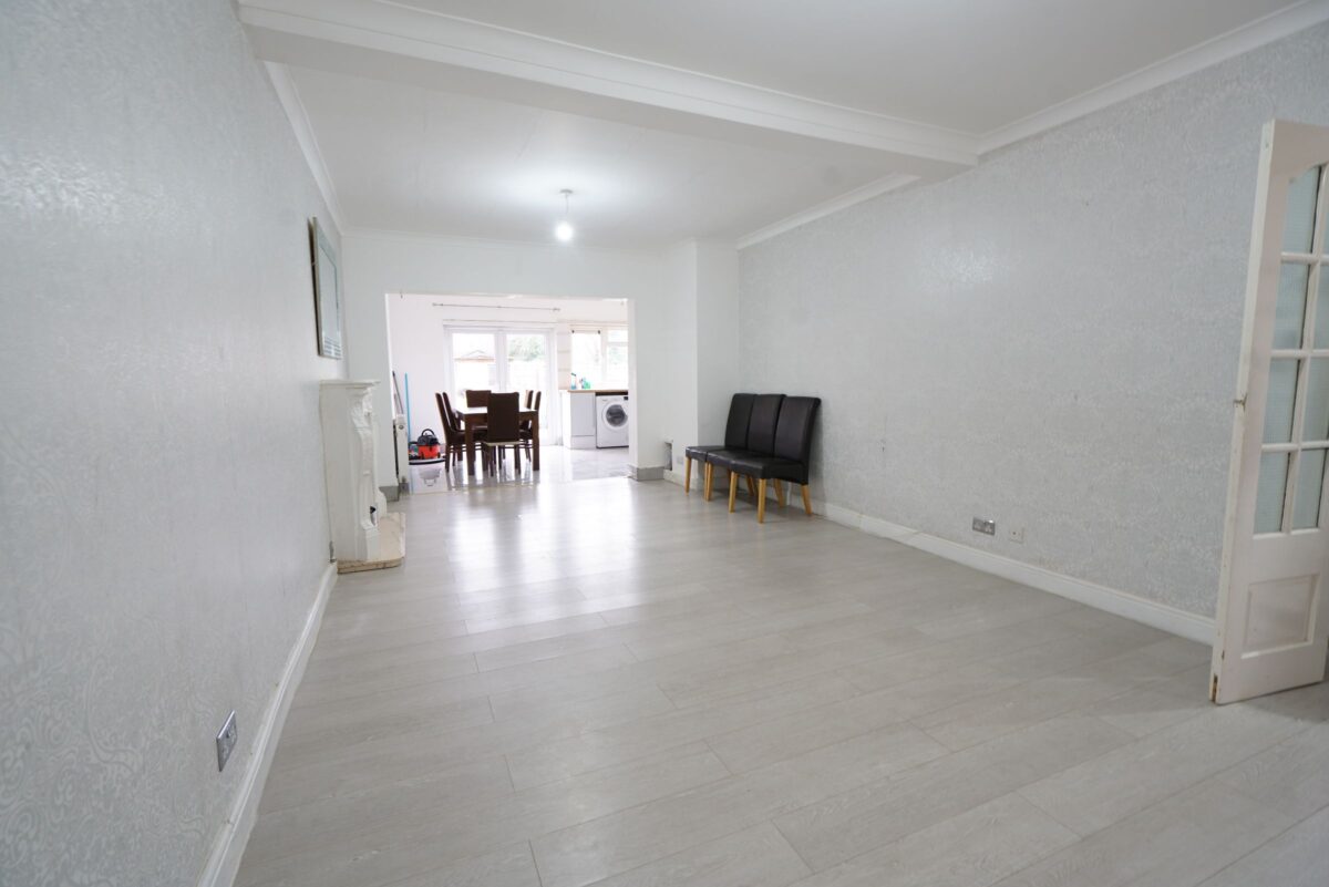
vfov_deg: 73.8
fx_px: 591
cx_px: 664
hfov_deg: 96.7
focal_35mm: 16
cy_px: 444
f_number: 5.6
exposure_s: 1/8
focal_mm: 16
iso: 500
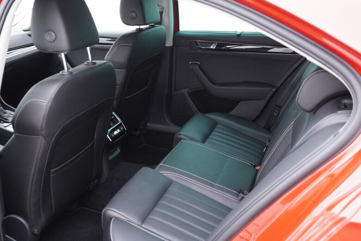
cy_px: 120
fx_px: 361
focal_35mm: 36
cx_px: 180
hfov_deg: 53.1
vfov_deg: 36.9
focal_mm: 24
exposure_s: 1/40
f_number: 2.8
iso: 500
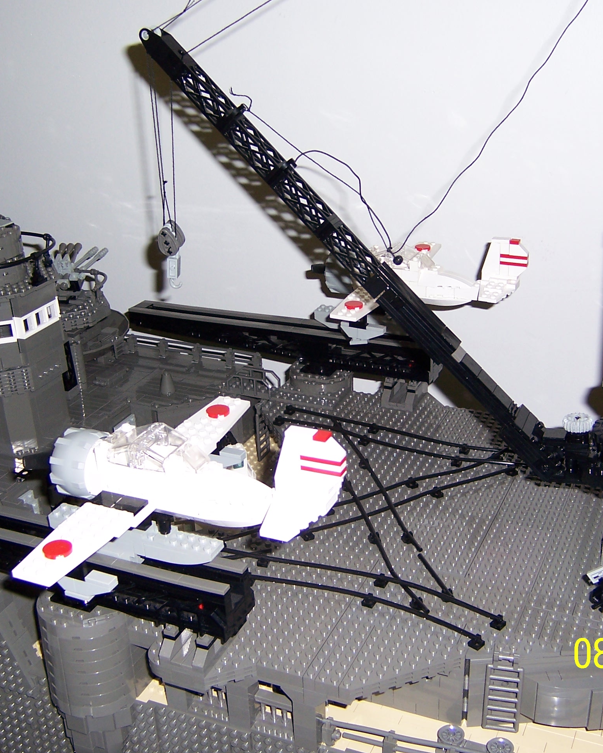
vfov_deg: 42.9
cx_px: 320
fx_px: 959
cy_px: 376
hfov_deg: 34.9
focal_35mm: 43
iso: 80
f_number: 2.8
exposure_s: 1/60
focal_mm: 5.5
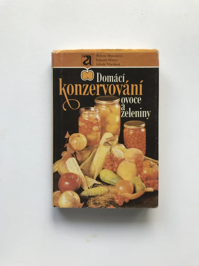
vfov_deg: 63.4
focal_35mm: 28
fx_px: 215
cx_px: 100
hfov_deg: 49.7
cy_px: 133
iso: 32
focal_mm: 3.99
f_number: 1.8
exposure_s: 1/100
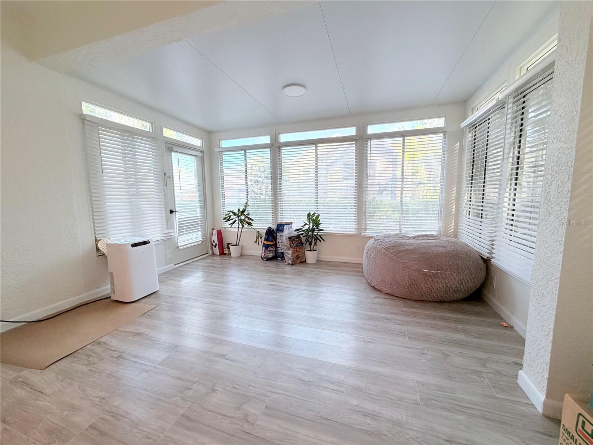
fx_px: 240
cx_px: 296
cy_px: 222
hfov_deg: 102.1
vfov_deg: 85.7
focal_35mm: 14
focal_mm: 2.22
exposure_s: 1/120
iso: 160
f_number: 2.2
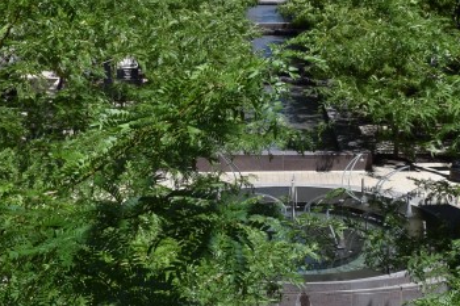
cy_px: -58
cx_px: 158
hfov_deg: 25.6
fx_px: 1009
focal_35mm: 79
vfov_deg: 16.6
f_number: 9
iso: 200
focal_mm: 18
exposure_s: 1/320
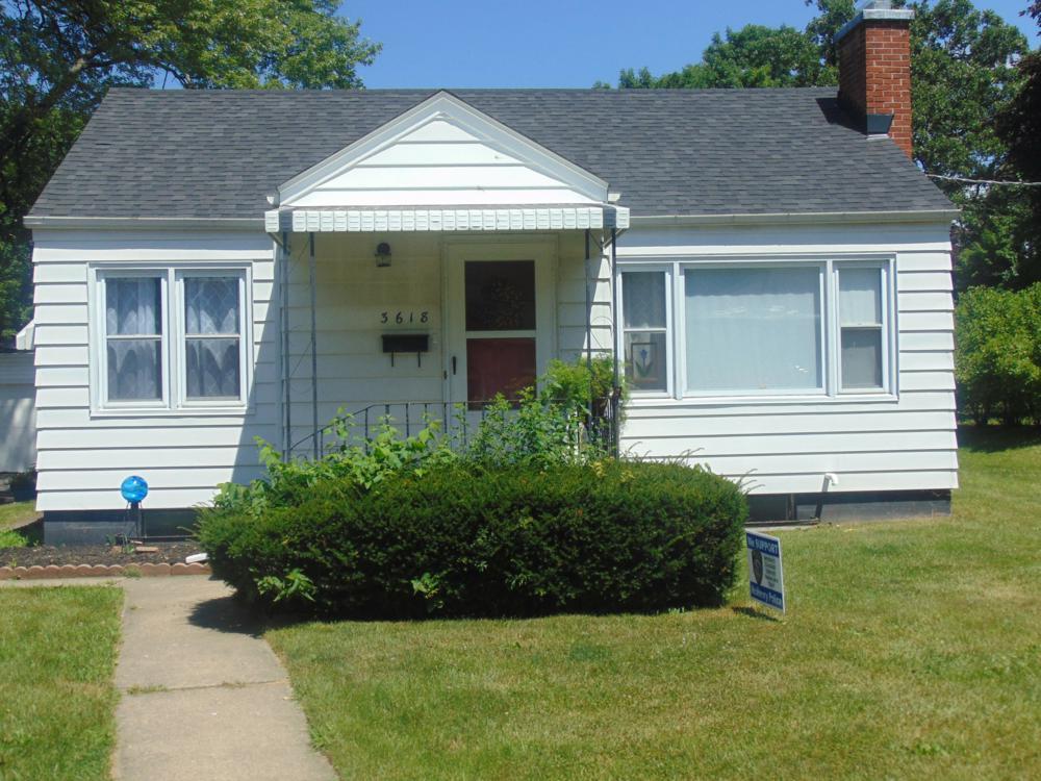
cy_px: 390
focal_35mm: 42
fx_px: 1263
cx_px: 520
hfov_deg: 44.8
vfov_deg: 34.3
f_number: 8.7
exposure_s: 1/200
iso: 80
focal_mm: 7.6
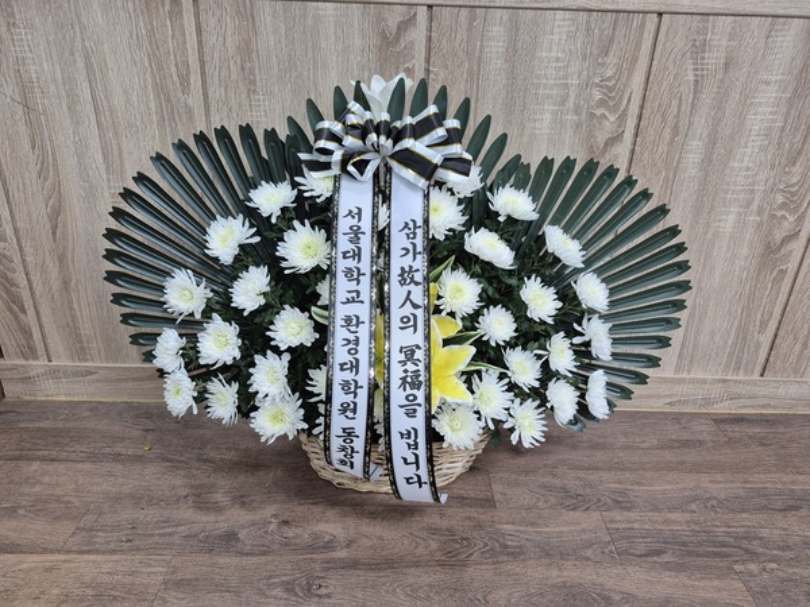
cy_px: 304
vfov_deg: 58.9
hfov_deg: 73.9
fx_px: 538
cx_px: 405
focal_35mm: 23
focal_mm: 5.4
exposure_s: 1/120
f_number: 1.8
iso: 320
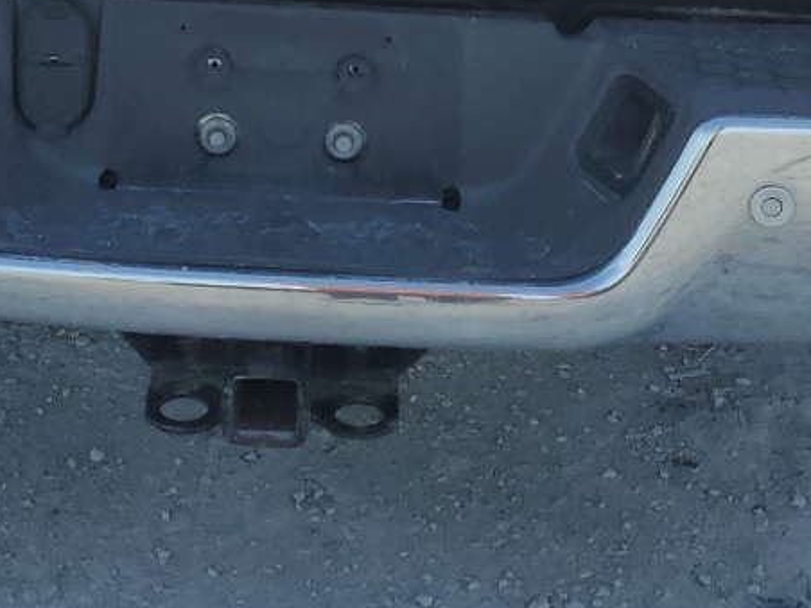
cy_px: -411
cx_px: 337
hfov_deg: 21.3
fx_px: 2155
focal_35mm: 92
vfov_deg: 14.5
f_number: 1.5
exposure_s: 1/2000
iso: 50
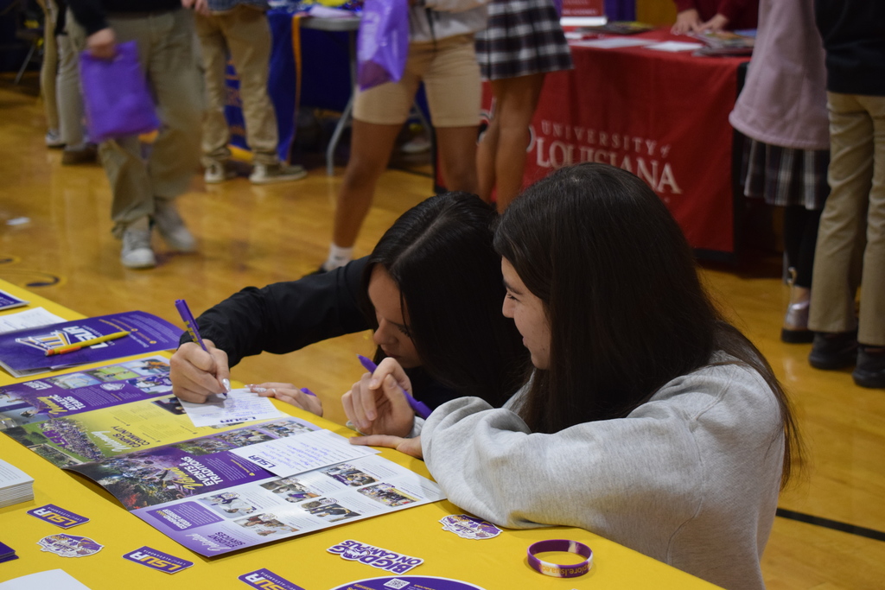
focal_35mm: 72
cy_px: 295
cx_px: 442
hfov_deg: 28.1
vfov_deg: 18.9
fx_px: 1770
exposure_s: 1/60
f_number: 5.3
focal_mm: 48
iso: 1400
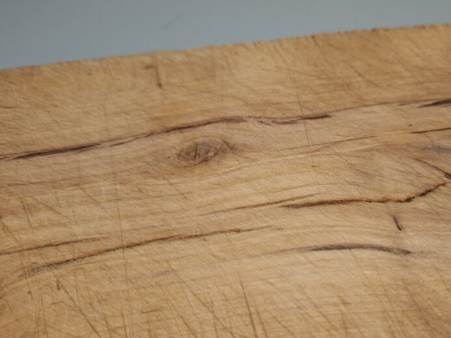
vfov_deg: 41.7
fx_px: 443
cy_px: 194
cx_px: 286
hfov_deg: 53.3
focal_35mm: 34
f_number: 1.8
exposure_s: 1/100
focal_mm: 5.54
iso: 160
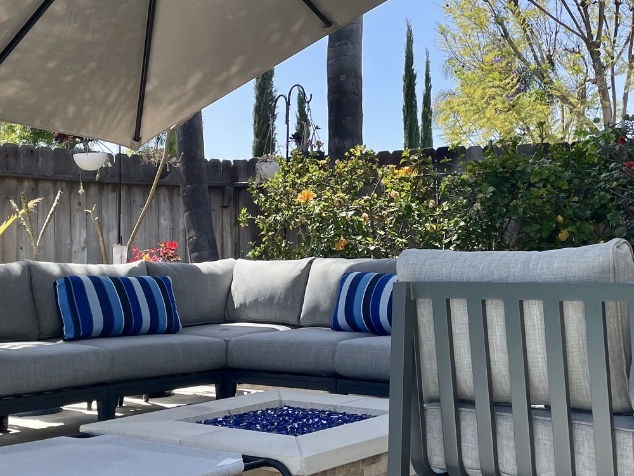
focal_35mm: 52
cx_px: 366
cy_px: 230
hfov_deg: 36.7
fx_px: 952
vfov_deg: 28.0
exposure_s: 1/1531
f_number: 1.6
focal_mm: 4.2
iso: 32
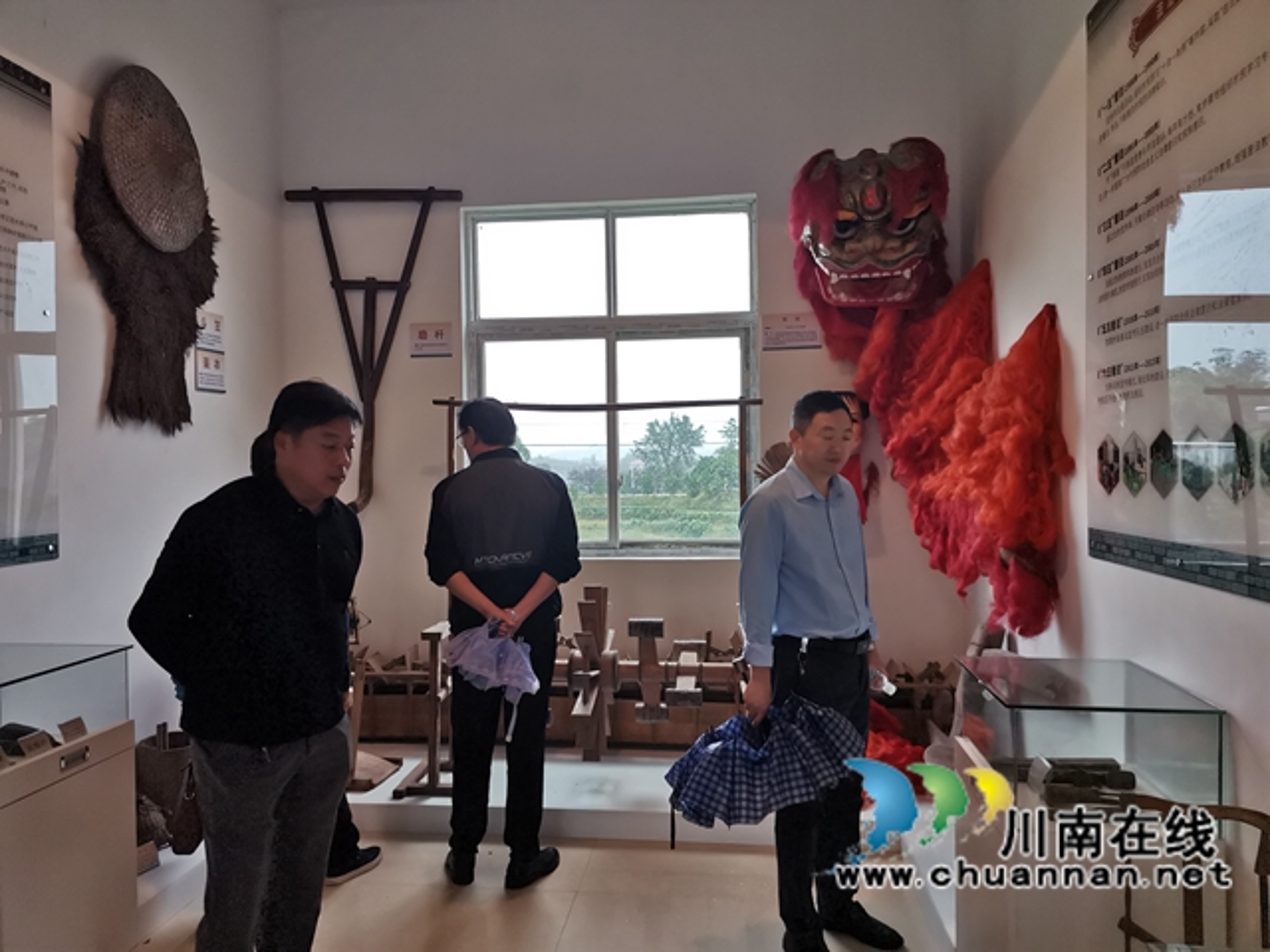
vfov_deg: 53.1
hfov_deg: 67.3
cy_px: 476
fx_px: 954
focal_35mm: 26
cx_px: 635
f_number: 1.8
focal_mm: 4.75
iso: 200
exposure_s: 1/100
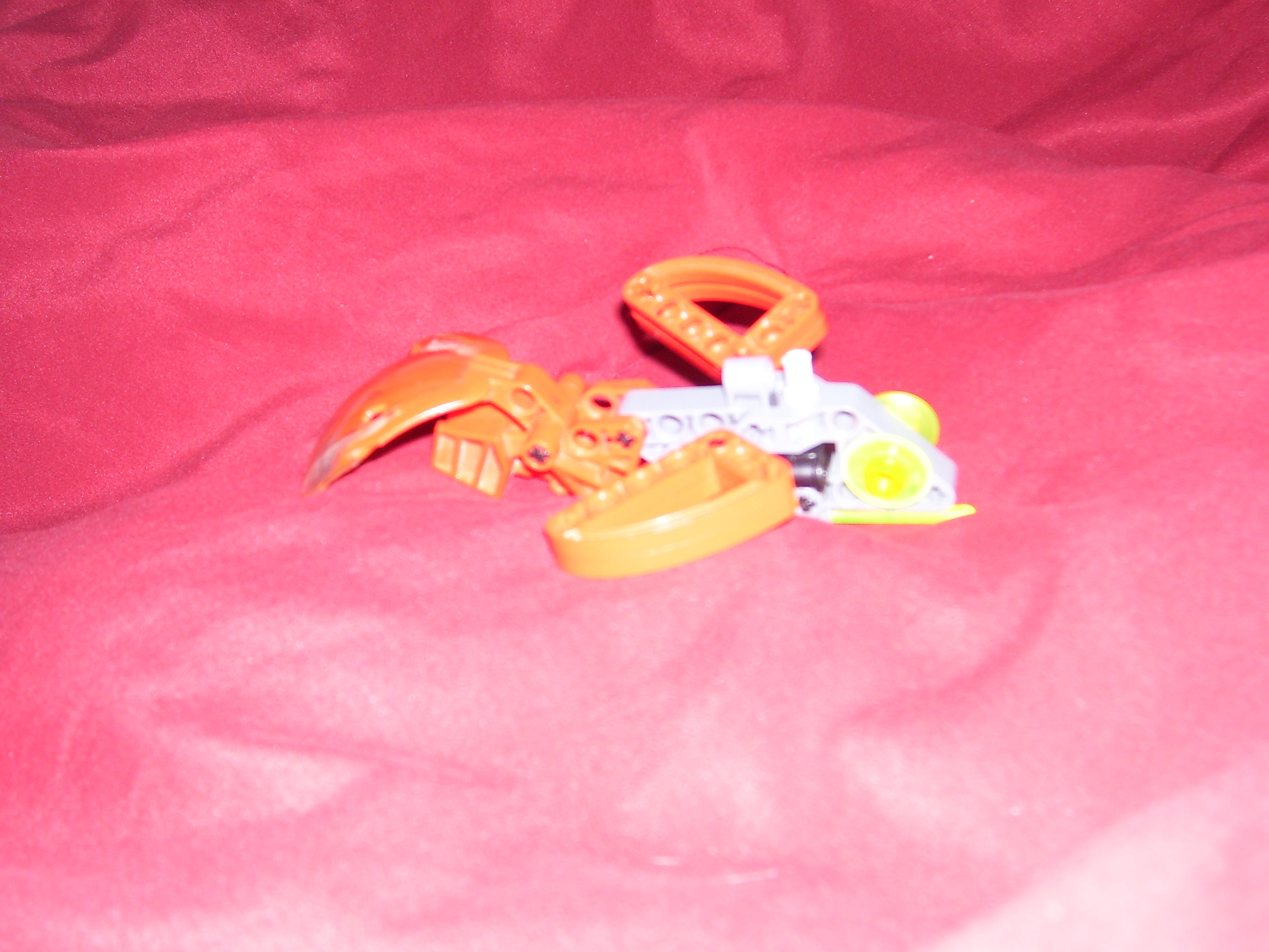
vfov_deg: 34.3
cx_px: 634
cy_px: 476
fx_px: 1540
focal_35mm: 42
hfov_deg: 44.8
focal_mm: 7
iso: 80
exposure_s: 1/60
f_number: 3
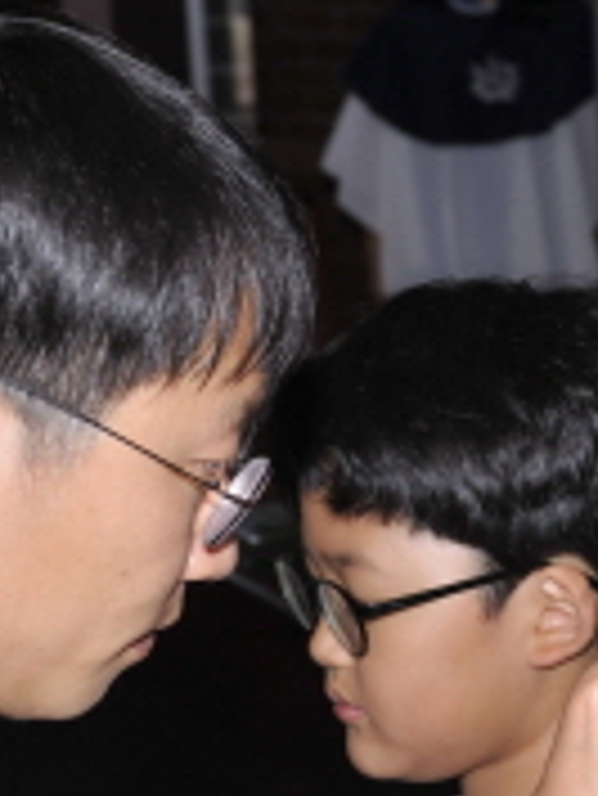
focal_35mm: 190
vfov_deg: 10.3
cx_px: 823
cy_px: 740
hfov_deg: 7.7
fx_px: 4371
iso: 200
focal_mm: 50
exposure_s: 1/60
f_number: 8
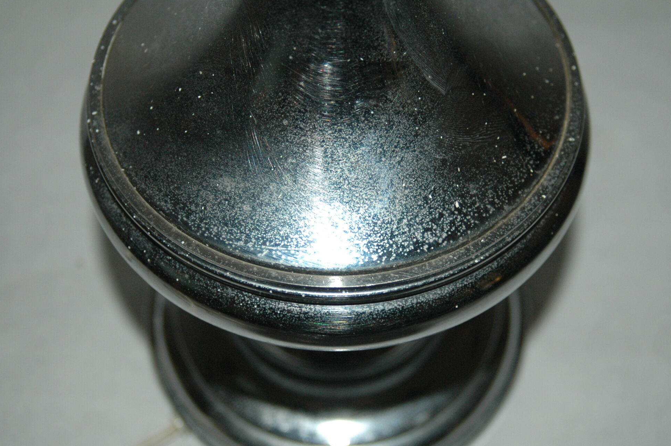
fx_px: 1098
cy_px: 205
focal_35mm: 59
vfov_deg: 22.9
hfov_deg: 34.0
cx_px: 358
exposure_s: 1/60
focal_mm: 34
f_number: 3.5
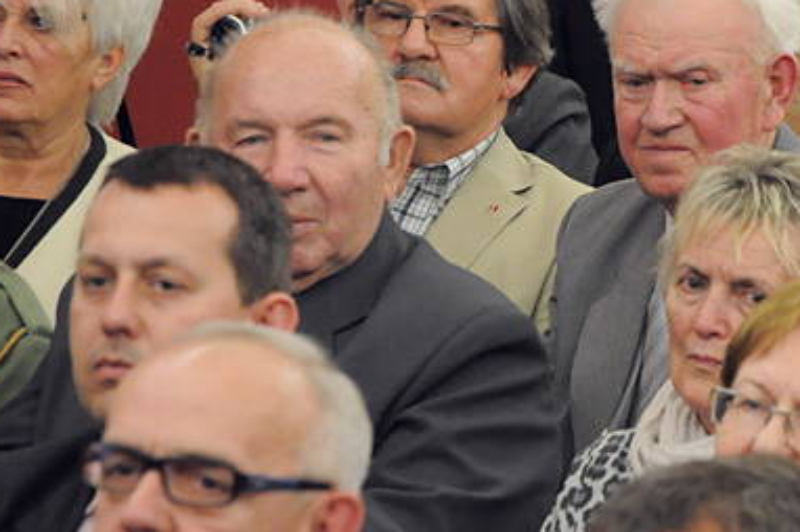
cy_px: 238
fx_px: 7773
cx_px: 593
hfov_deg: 5.9
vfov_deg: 3.9
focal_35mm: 350
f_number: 5.6
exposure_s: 1/80
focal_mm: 105
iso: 2500
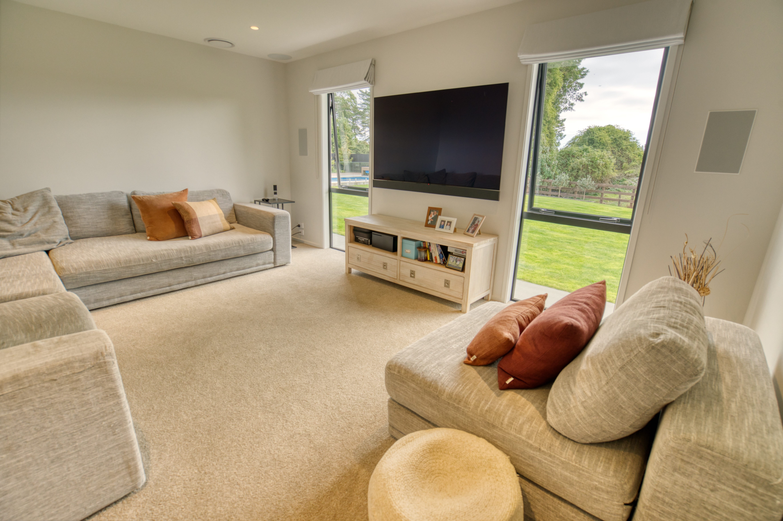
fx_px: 348
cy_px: 260
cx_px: 392
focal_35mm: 16
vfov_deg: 73.7
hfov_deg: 96.8
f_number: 7.1
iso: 3200
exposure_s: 1/60
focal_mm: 16
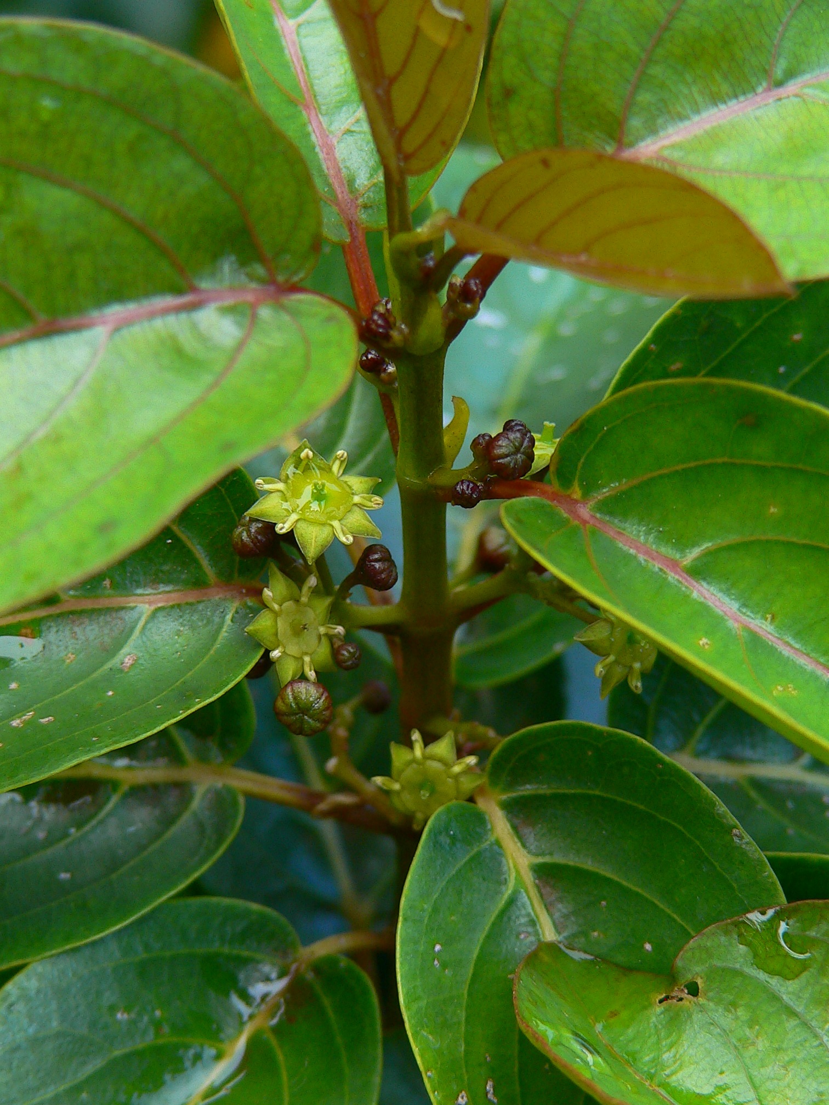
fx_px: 3672
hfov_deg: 12.9
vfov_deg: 17.1
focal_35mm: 115
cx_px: 414
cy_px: 552
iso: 80
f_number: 2.8
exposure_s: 1/125
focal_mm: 15.1
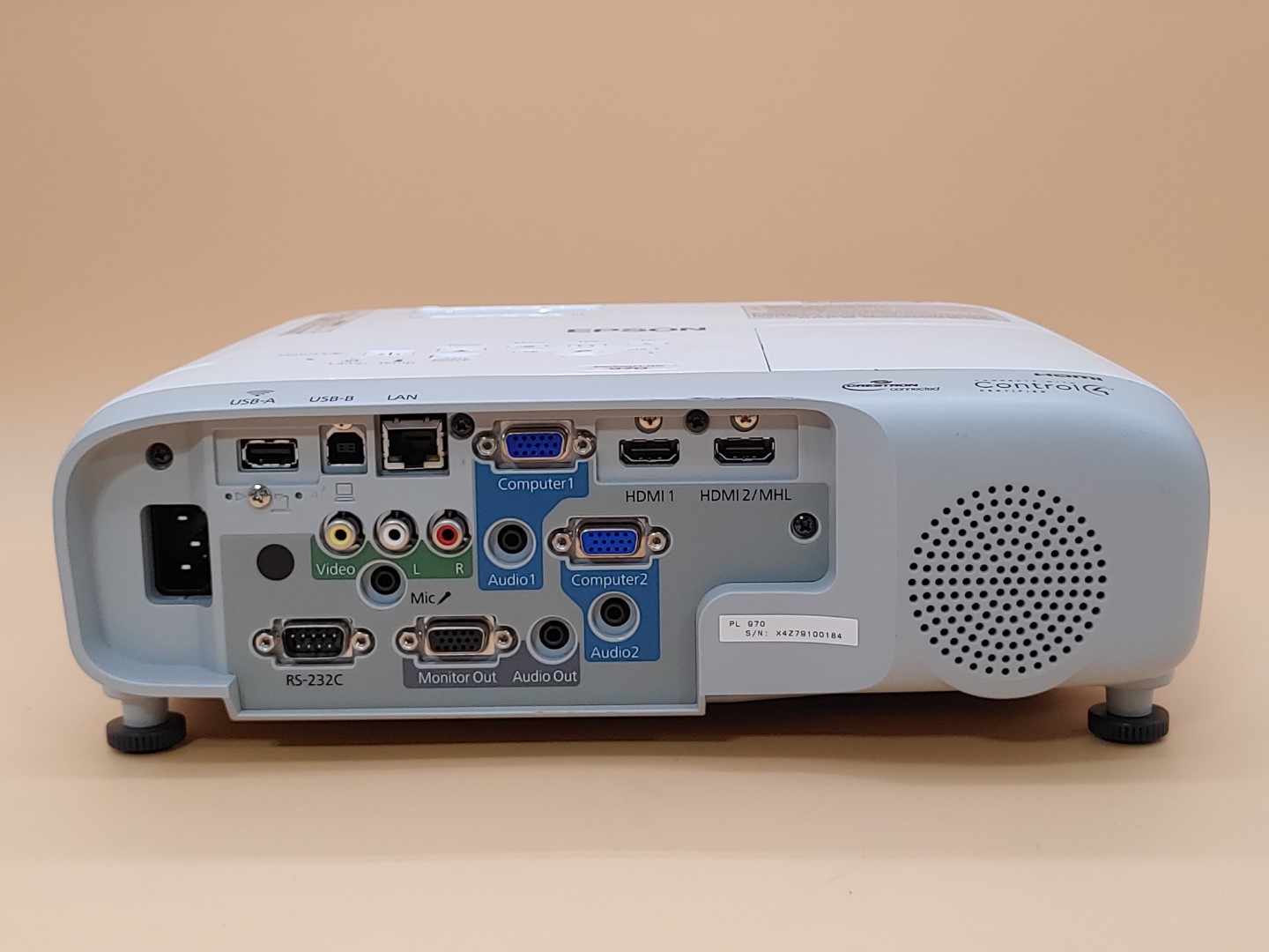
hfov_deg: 41.2
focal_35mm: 46
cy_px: 476
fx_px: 1686
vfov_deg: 31.5
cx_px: 634
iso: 50
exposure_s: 1/60
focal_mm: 4.36
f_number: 1.8
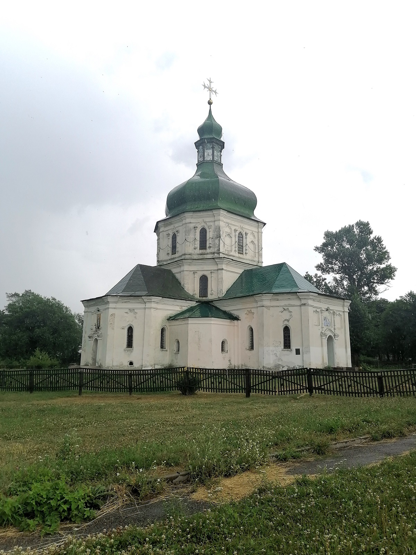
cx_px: 208
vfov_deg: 65.3
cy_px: 278
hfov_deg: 51.4
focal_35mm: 27
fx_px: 433
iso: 50
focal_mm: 5.3
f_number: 1.8
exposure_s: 1/750
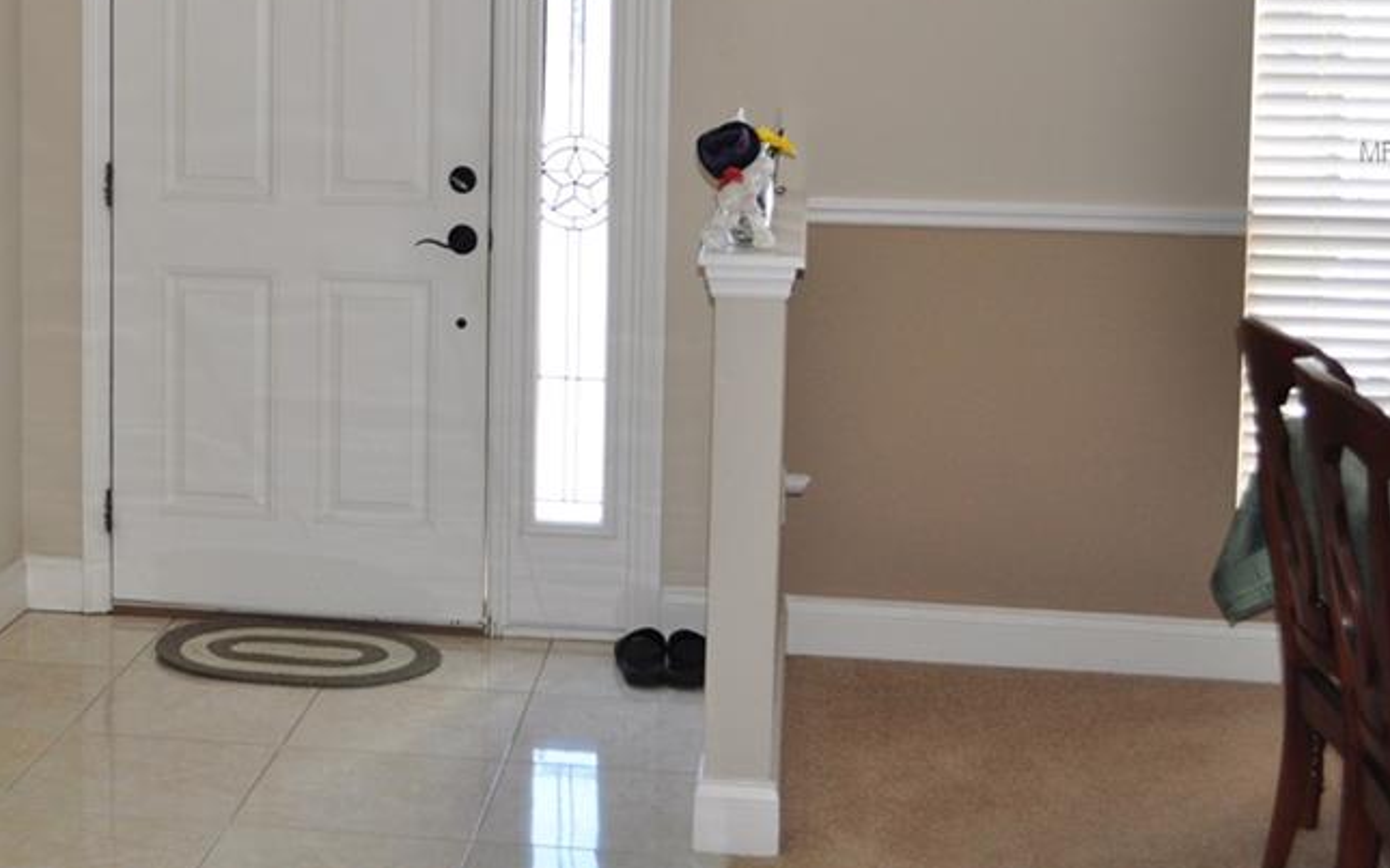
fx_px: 2386
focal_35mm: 63
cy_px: 150
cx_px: 375
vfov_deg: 20.4
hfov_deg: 32.0
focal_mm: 26
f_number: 4.2
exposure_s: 1/25
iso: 640
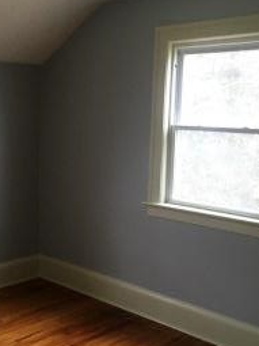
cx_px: 62
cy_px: 179
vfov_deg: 37.5
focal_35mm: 51
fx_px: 509
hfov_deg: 28.1
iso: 125
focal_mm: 4.15
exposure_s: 1/30
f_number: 2.2
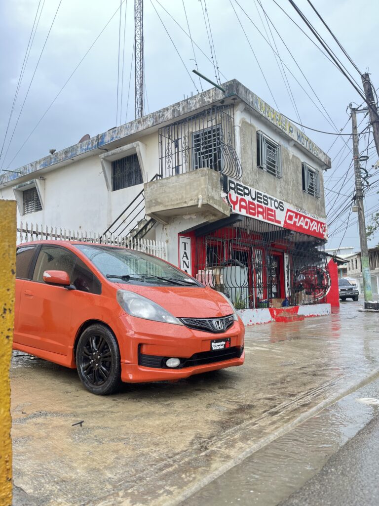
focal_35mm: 26
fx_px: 380
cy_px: 253
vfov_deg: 67.3
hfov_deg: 53.1
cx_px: 190
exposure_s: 1/201
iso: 50
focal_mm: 5.1
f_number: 1.6
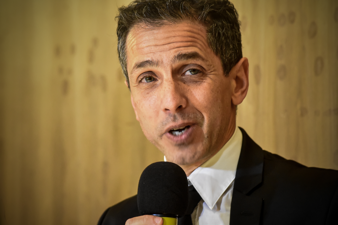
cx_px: 169
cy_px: 112
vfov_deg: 6.8
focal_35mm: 202
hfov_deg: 10.2
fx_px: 1901
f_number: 5.6
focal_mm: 135
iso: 6400
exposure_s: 1/50
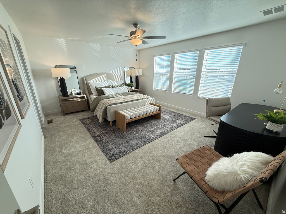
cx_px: 143
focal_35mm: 14
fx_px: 116
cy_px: 107
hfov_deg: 102.1
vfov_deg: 85.7
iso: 100
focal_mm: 2.22
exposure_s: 1/120
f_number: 2.2
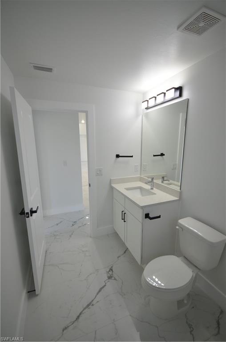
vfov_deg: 100.5
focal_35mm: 15
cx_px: 113
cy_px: 171
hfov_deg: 77.0
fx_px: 142
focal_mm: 10
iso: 400
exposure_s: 1/100
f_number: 5
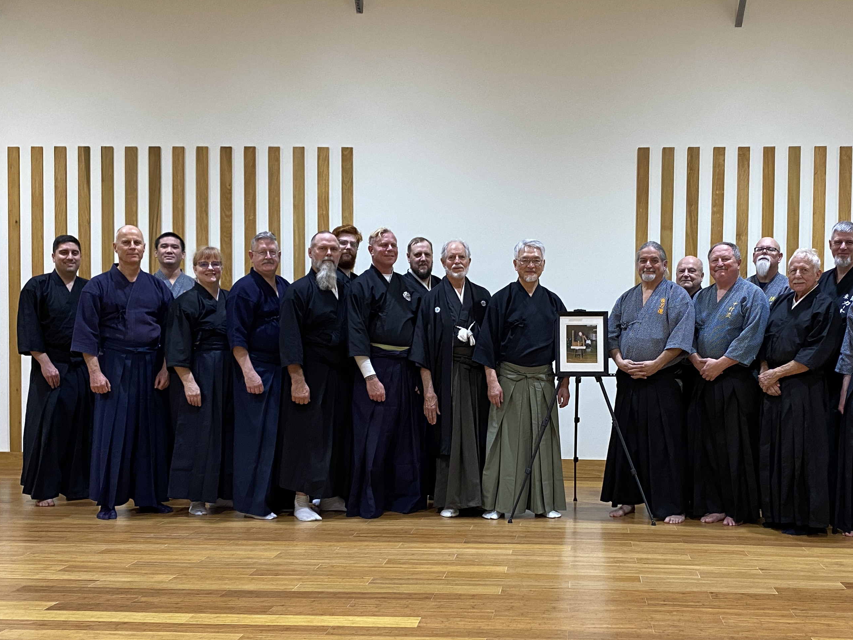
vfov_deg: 35.1
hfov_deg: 45.4
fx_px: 1010
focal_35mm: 41
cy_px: 375
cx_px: 525
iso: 100
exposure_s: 1/60
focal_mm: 4.25
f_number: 1.8
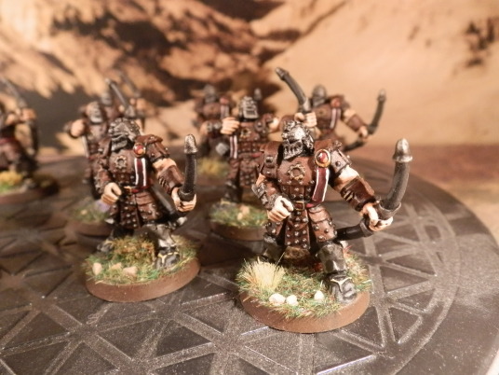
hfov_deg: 63.4
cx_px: 250
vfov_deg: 49.7
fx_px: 404
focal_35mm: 28
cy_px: 188
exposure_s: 1/60
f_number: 3.1
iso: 400
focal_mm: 5
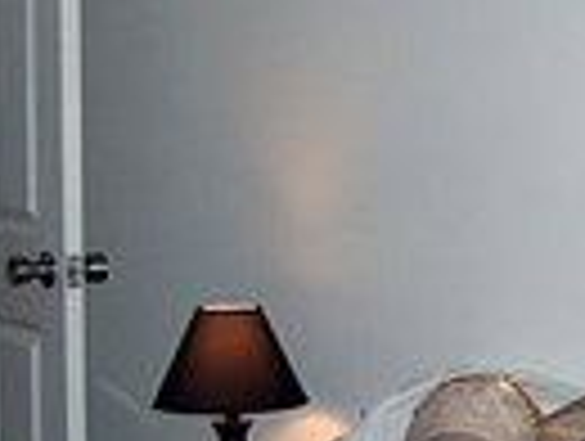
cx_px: 594
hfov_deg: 13.5
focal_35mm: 144
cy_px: 302
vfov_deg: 10.3
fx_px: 2438
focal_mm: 8
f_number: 2.8
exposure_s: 1/60
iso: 100
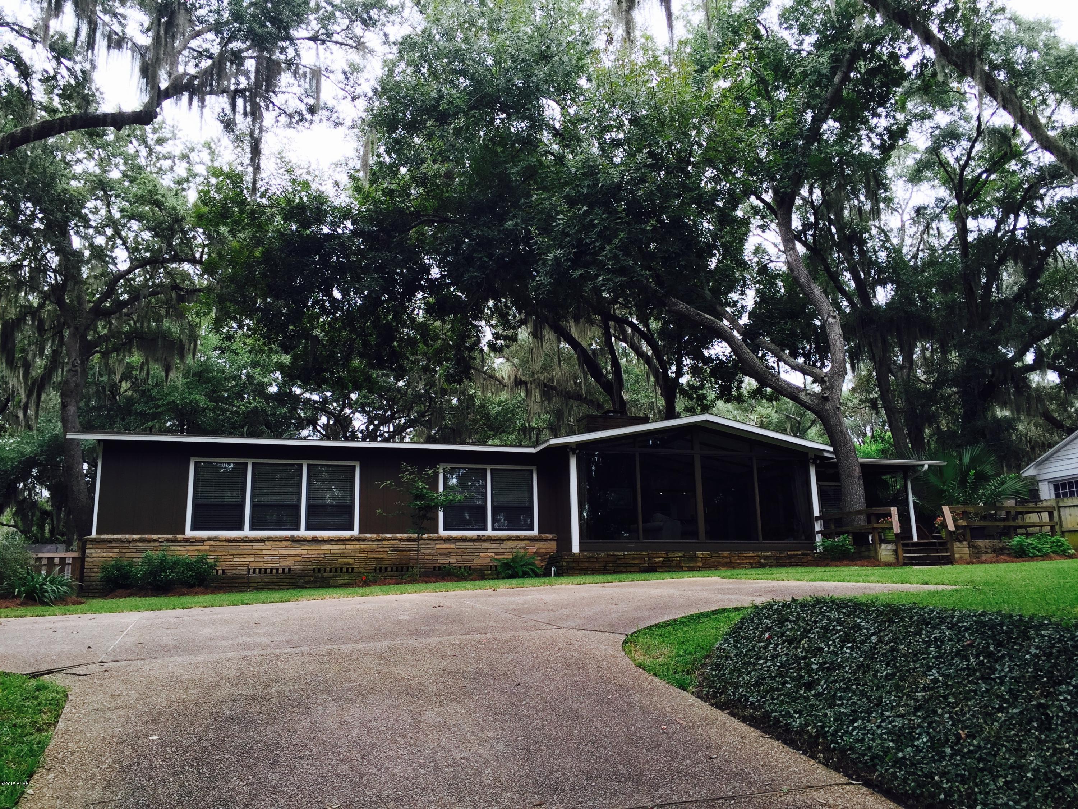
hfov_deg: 61.7
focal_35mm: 29
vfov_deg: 48.2
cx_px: 539
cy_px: 404
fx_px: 903
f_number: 2.2
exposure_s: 1/134
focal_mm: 4.15
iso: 32
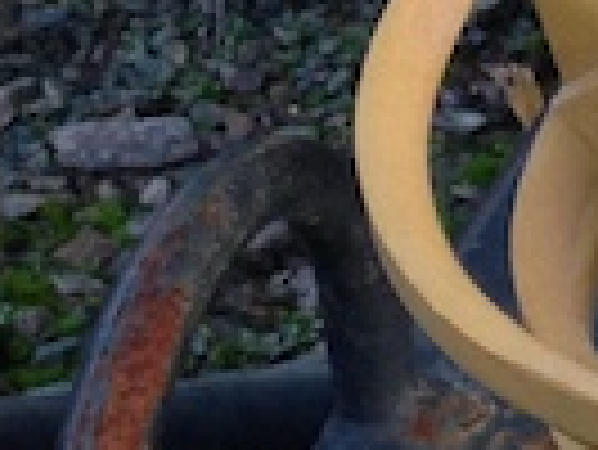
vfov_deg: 5.9
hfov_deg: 6.7
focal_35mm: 248
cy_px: -392
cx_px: 2172
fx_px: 4288
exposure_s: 1/120
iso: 100
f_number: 2.4
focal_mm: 4.12
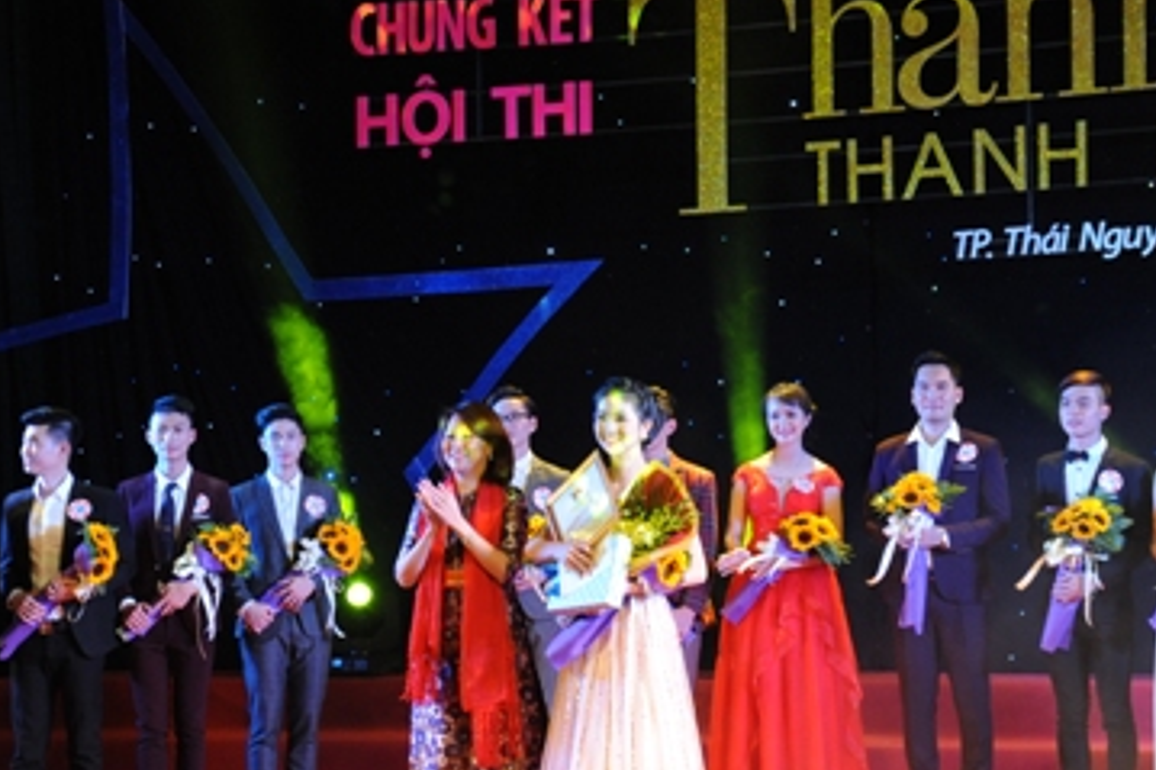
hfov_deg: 21.0
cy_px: 403
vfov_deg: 14.1
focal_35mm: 97
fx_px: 3113
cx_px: 607
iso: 2500
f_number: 5.6
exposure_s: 1/200
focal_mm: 58
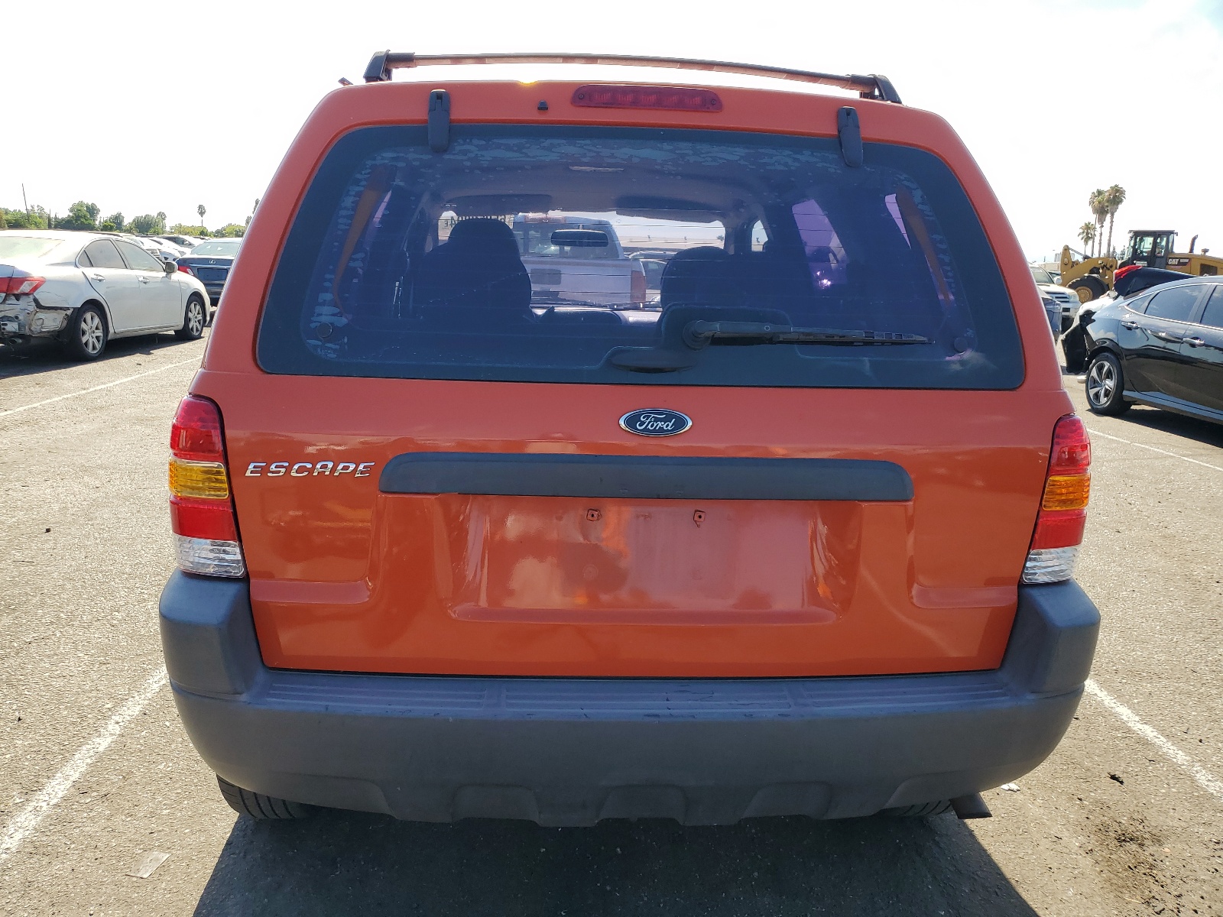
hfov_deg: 67.3
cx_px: 612
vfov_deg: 53.1
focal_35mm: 26
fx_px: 919
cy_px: 458
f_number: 1.5
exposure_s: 1/1250
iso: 50
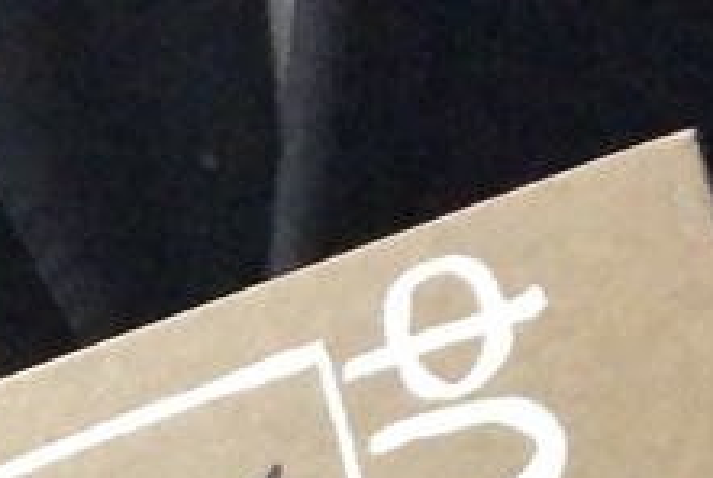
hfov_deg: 12.9
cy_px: 1035
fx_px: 3054
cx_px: -200
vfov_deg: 8.4
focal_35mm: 154
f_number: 2.2
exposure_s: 1/15
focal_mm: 2.87
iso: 640
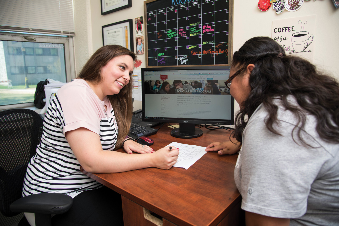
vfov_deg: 53.1
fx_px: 226
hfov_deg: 73.7
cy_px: 113
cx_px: 170
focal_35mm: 24
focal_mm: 24
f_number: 4.5
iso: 400
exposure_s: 1/125
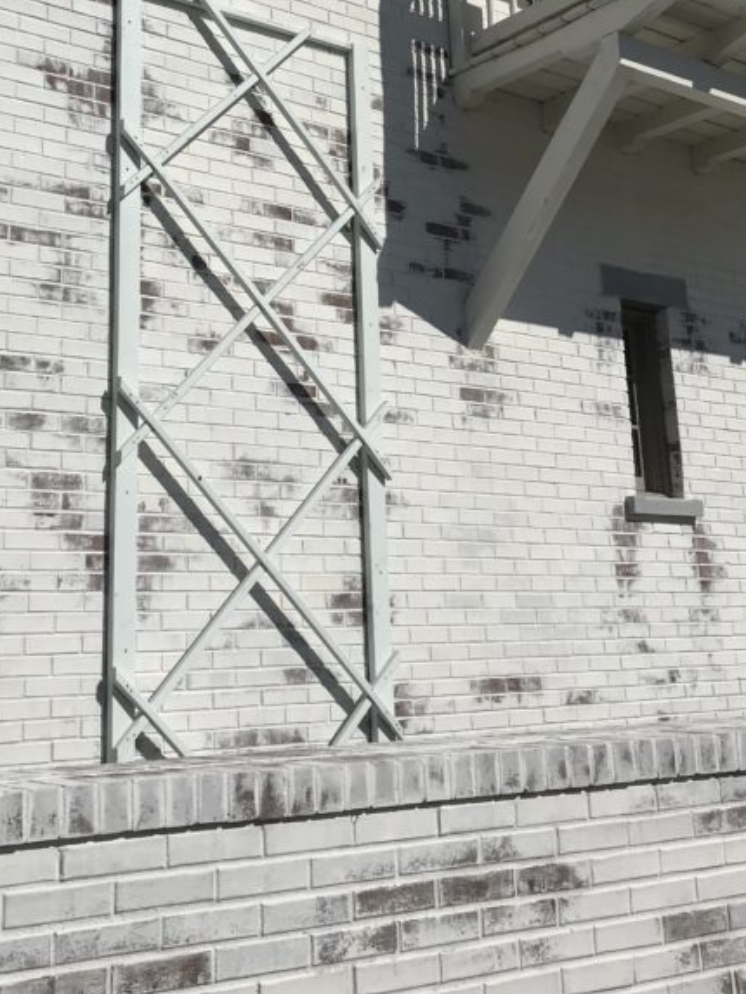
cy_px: 258
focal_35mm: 50
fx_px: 1436
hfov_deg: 29.1
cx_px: 352
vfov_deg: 37.3
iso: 25
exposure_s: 1/10638
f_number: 1.8
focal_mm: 3.99
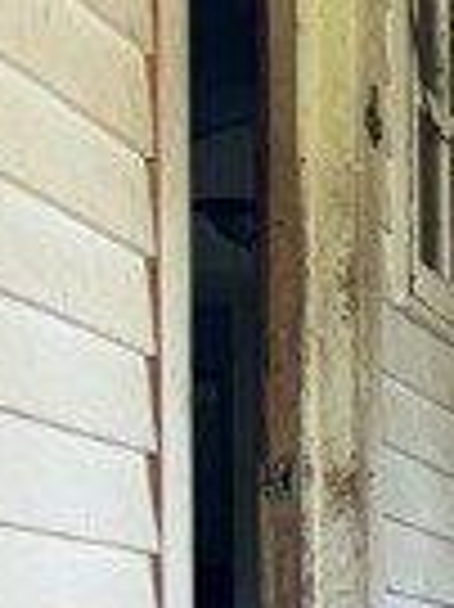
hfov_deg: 9.7
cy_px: 901
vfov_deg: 13.6
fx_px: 2400
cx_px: 1047
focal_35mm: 137
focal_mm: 6.76
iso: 64
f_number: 1.78
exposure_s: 1/121
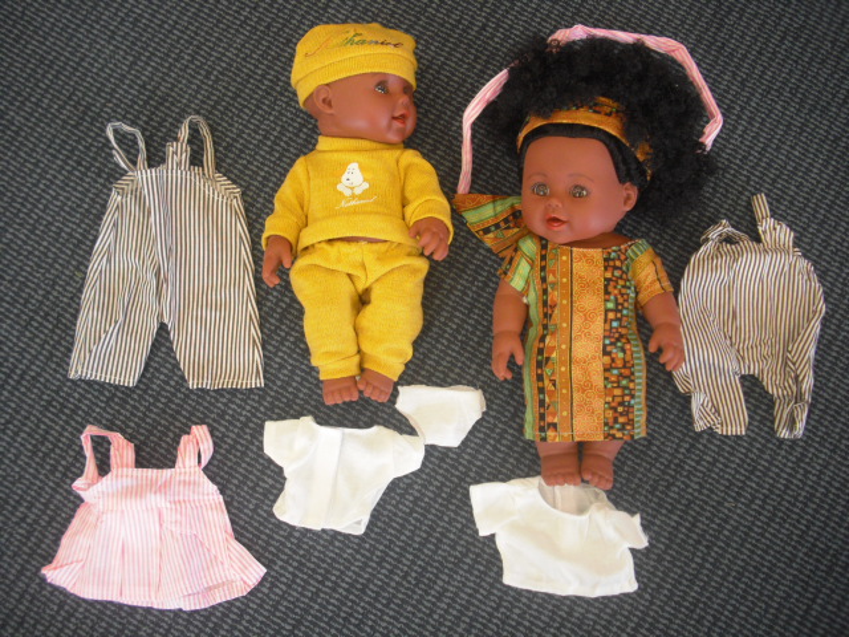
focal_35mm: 38
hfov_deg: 49.0
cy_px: 318
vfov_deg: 37.7
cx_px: 424
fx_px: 932
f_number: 2.8
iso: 200
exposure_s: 1/125
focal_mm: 6.2
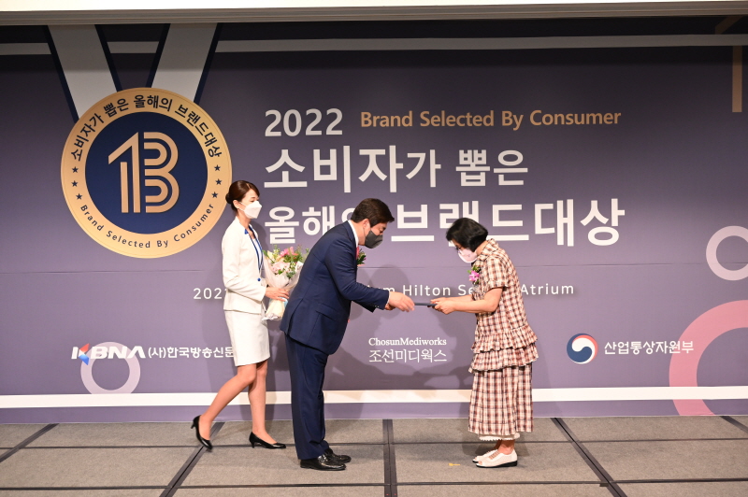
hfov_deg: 35.7
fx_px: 1163
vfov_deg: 24.2
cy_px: 248
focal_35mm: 56
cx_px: 374
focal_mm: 56
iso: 2000
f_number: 4
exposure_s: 1/125
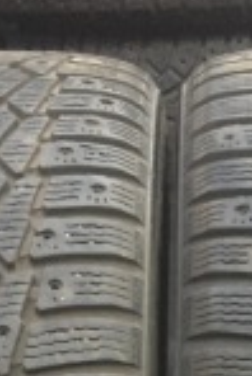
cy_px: 488
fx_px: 953
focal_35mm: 91
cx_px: 163
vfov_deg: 20.4
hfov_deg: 15.0
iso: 320
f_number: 2.2
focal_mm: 4.15
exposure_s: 1/17
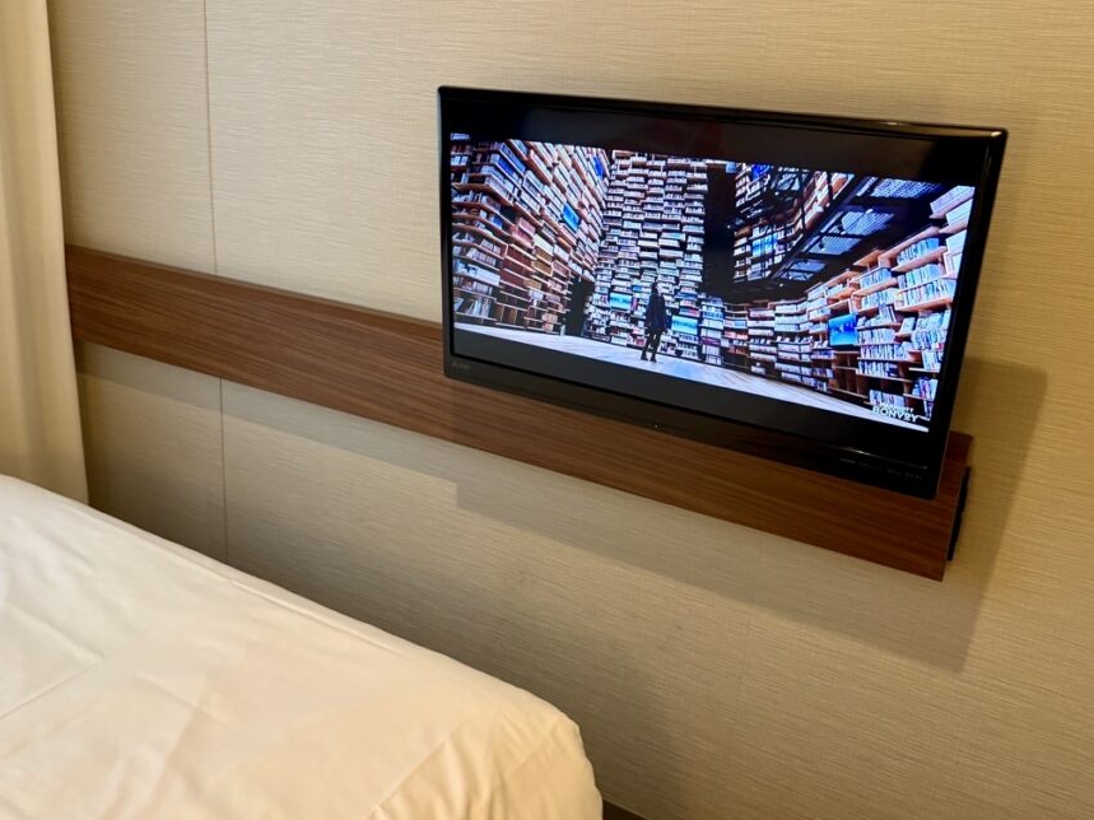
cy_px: 364
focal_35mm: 31
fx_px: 980
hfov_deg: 58.1
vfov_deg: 45.4
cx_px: 471
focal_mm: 5.96
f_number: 1.6
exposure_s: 1/60
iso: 250
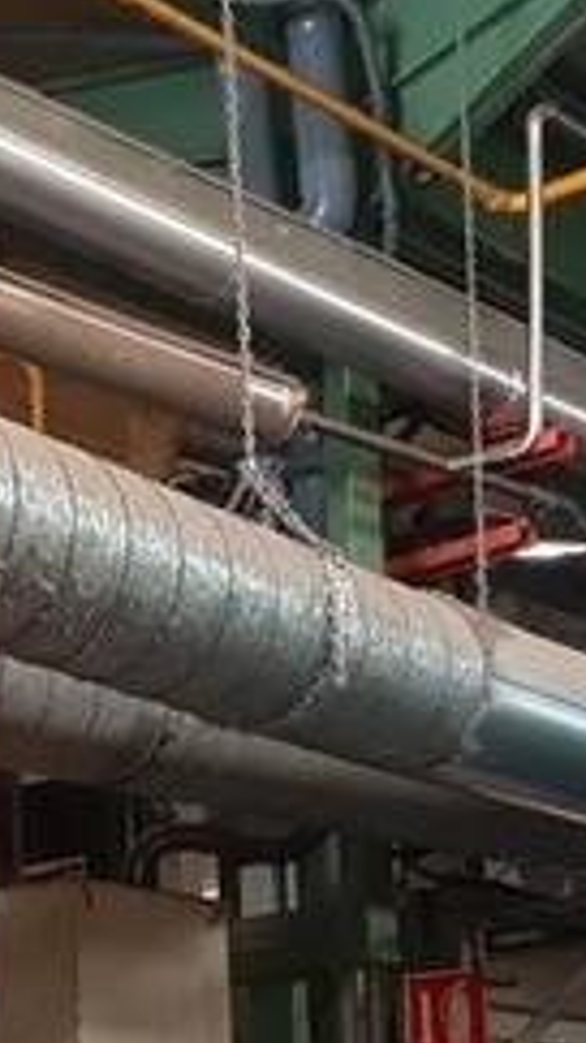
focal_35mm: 82
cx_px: -203
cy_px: 946
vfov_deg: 25.1
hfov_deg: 14.1
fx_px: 2267
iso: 250
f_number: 1.7
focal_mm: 4.2
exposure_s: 1/25
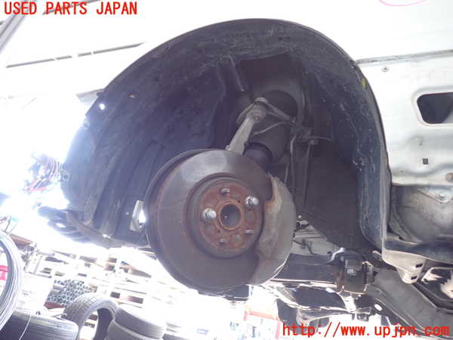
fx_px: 327
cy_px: 170
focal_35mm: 25
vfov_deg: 54.9
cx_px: 226
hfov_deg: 69.4
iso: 200
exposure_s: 1/60
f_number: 2
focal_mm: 4.5
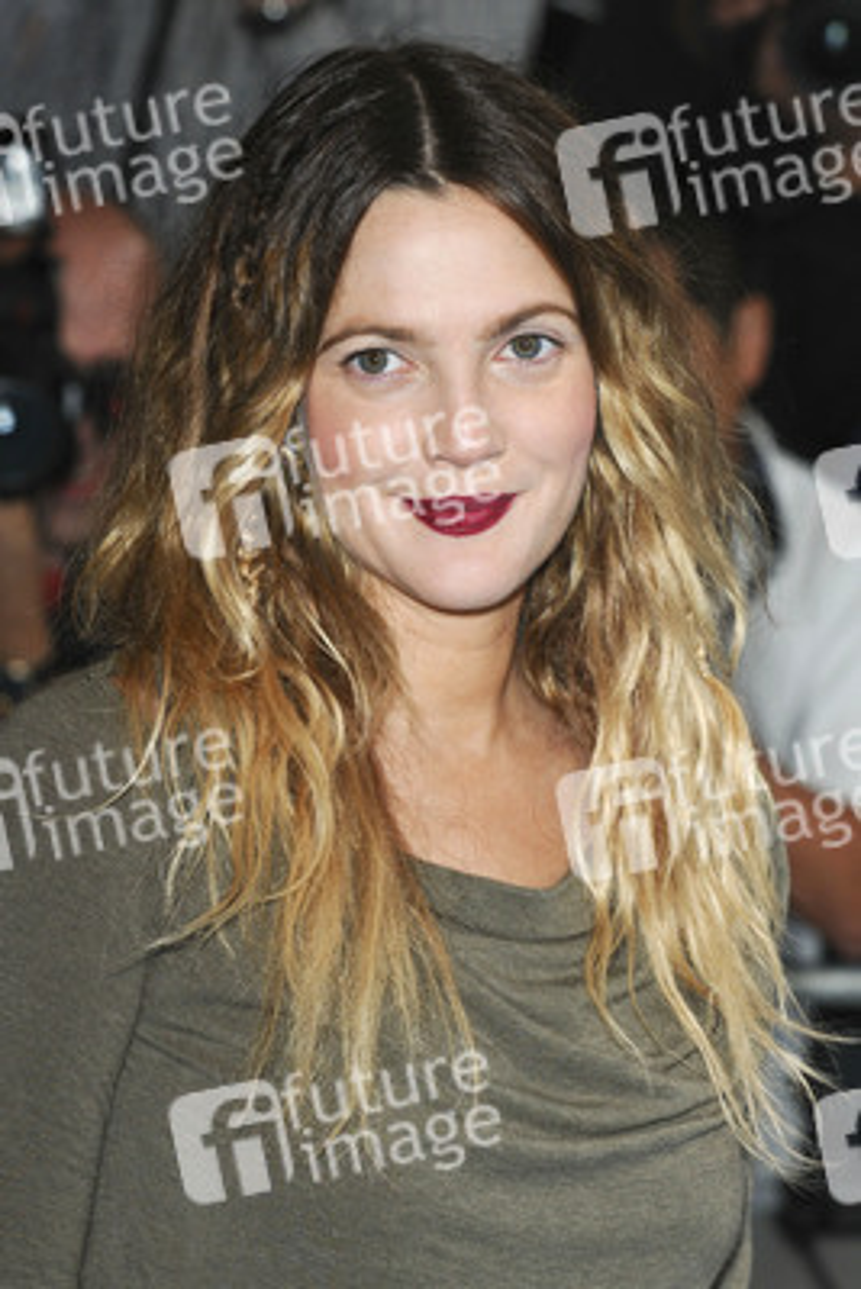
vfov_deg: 15.9
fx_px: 4624
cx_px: 430
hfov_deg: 10.6
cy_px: 644
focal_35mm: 129
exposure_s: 1/250
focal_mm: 86
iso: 400
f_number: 5.6
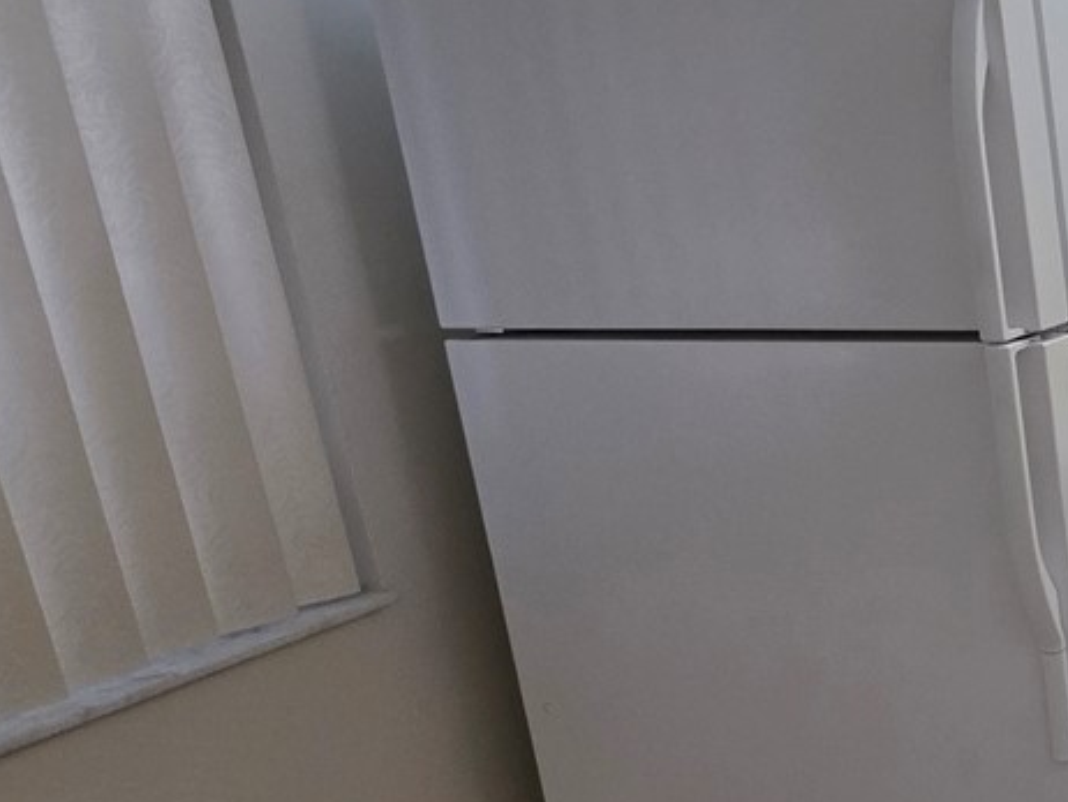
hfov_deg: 24.8
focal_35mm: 45
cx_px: 1785
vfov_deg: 32.2
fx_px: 1389
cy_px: 444
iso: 125
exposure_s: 1/120
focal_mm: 2.2
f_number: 1.9
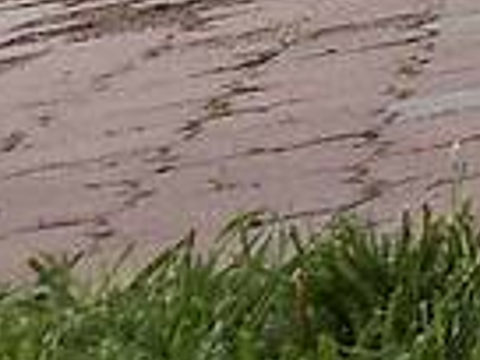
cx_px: 1281
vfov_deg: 8.3
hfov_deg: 9.7
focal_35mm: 171
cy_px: -311
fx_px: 2371
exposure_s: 1/509
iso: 25
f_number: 2.2
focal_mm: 4.2
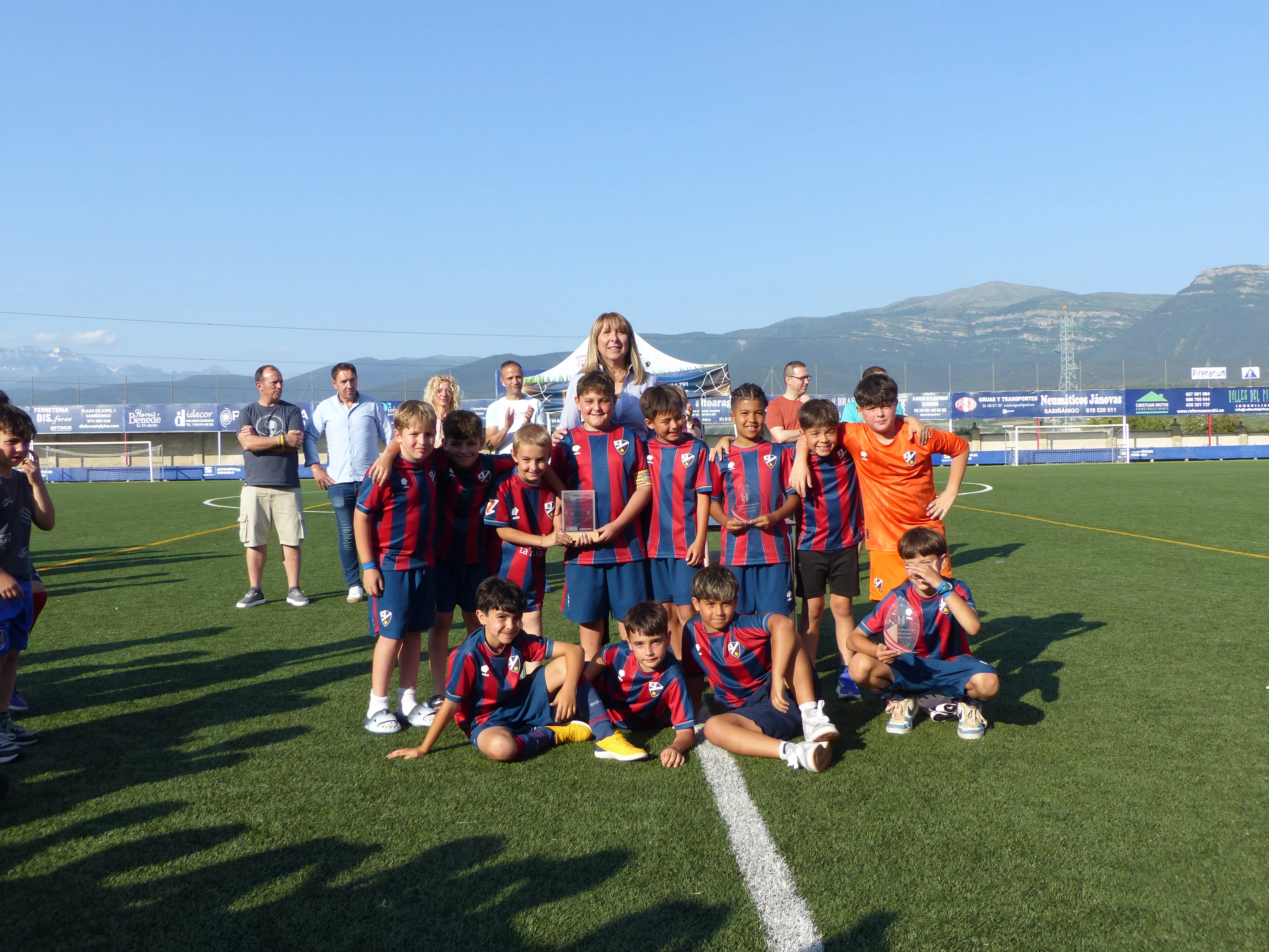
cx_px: 634
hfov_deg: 56.8
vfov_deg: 44.2
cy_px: 476
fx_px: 1173
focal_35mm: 32
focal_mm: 5.7
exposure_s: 1/800
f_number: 4
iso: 100
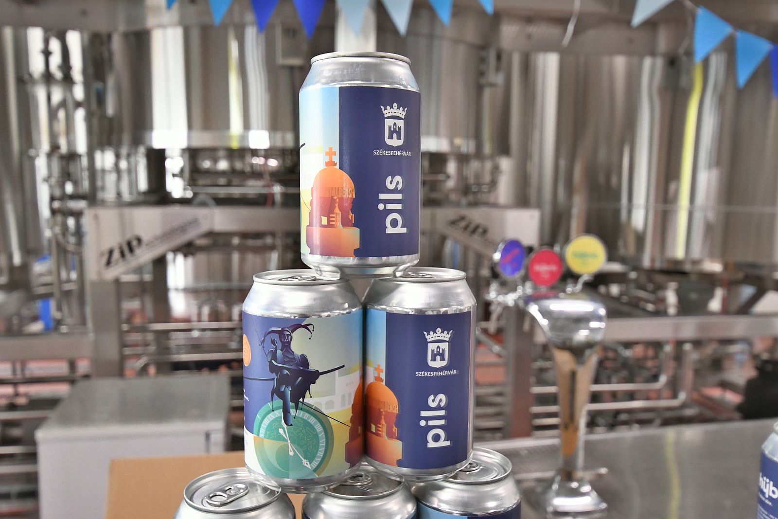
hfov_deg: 61.9
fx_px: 648
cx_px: 389
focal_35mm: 30
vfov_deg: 43.6
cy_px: 260
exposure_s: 1/80
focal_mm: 20
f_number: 5.6
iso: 5000
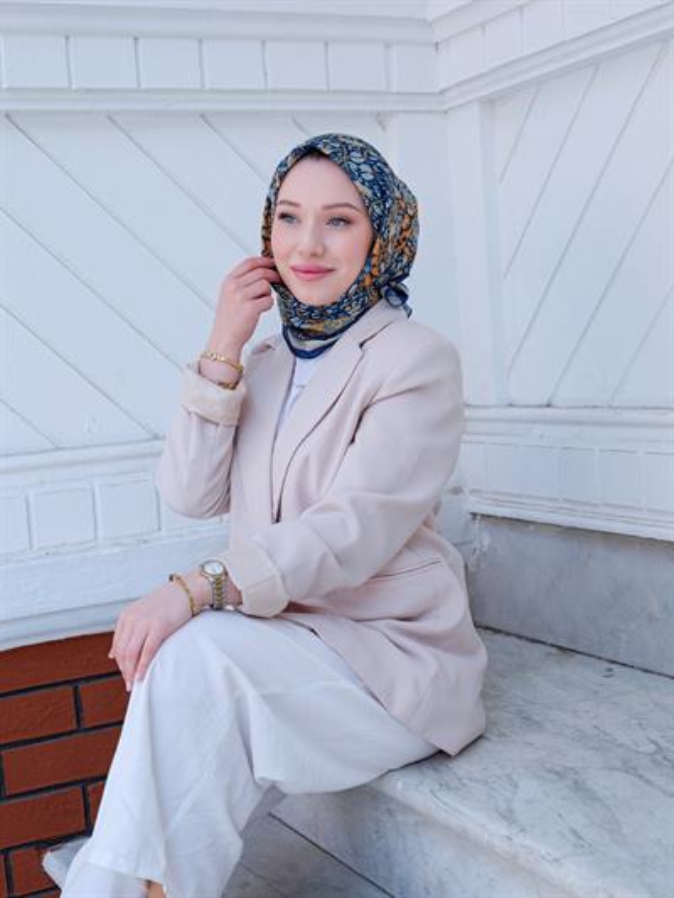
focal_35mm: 55
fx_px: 1427
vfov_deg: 34.9
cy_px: 449
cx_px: 337
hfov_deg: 26.6
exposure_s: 1/250
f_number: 5.6
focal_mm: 70
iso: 320
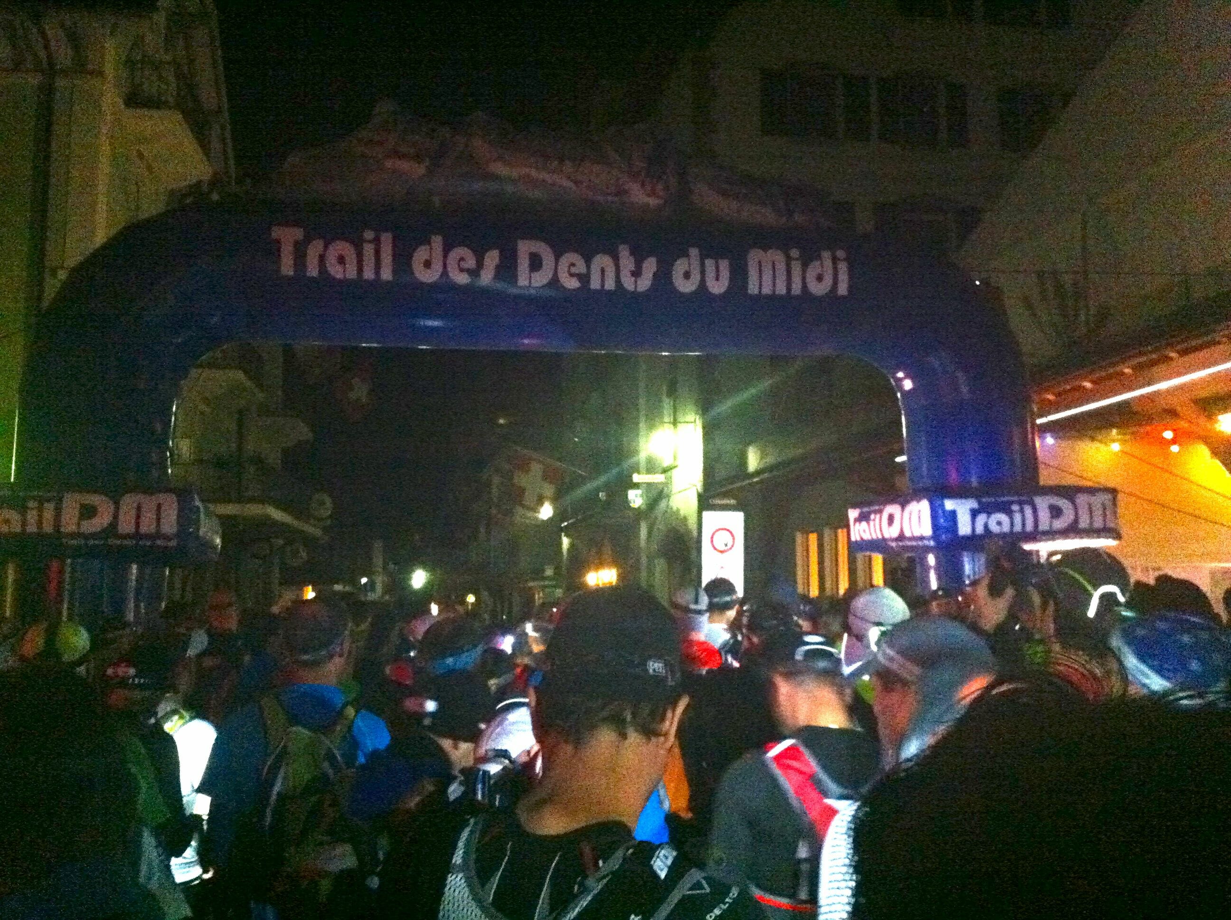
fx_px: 1243
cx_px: 616
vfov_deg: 40.6
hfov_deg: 52.7
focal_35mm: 35
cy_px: 460
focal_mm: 3.85
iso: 1000
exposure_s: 1/15
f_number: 2.8
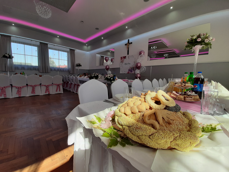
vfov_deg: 89.9
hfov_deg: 106.2
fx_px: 86
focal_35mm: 13
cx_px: 114
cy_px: 86
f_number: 2.2
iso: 40
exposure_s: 1/228
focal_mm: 1.42
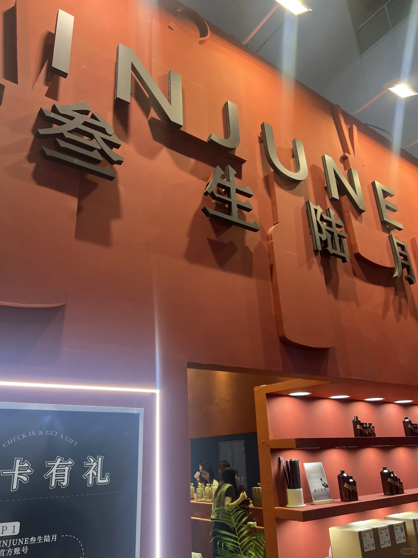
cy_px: 279
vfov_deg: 67.3
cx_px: 209
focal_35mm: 26
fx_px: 419
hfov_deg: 53.1
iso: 80
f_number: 1.5
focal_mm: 5.7
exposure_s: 1/100
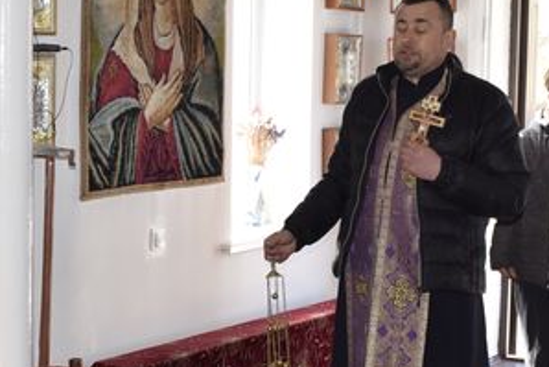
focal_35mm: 83
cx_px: 186
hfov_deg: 24.4
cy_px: 204
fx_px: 1266
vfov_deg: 16.5
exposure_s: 1/125
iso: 500
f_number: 5.6
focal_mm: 22
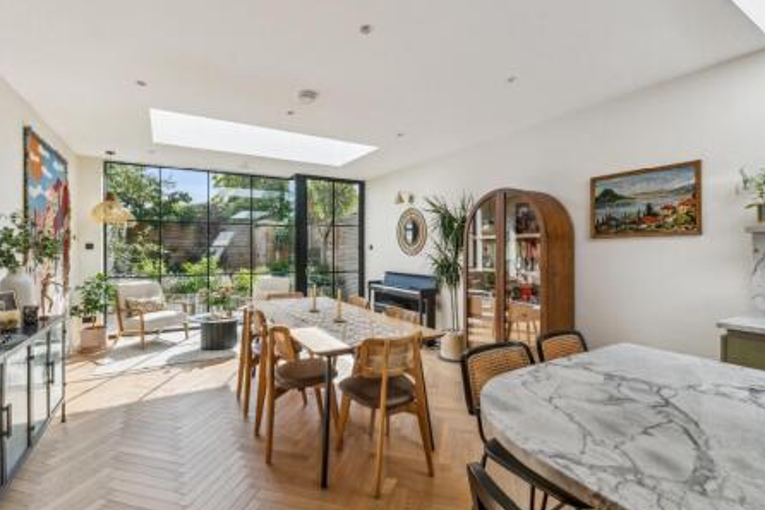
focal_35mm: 16
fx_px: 340
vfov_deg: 73.7
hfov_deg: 96.7
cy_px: 255
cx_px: 367
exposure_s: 1/80
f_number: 10
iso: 200
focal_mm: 10
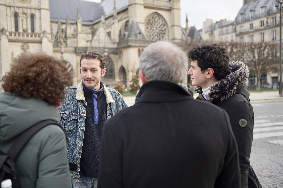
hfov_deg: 47.9
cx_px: 142
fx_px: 318
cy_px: 94
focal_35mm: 40
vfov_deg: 33.0
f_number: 2.8
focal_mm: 40.5
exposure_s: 1/80
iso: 100
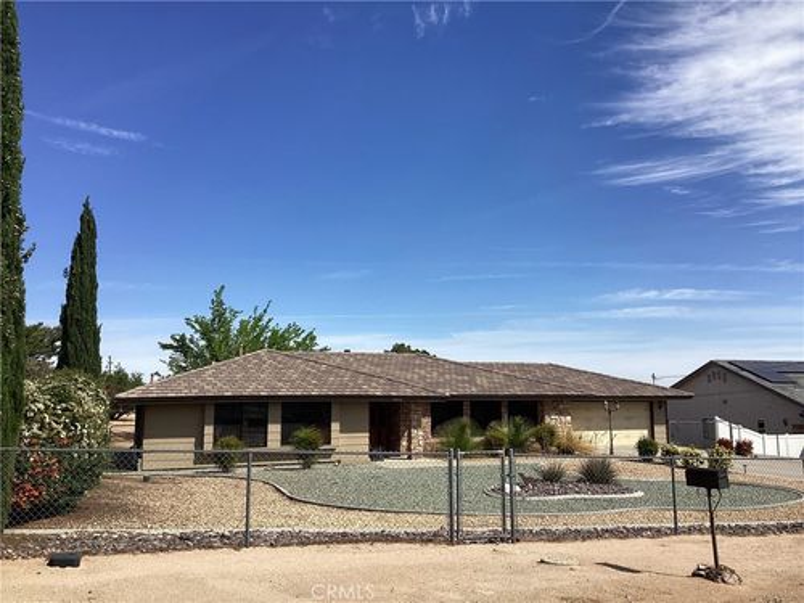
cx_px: 402
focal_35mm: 31
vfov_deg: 45.4
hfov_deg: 58.4
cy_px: 302
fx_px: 720
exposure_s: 1/1773
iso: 25
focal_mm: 3.3
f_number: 2.4
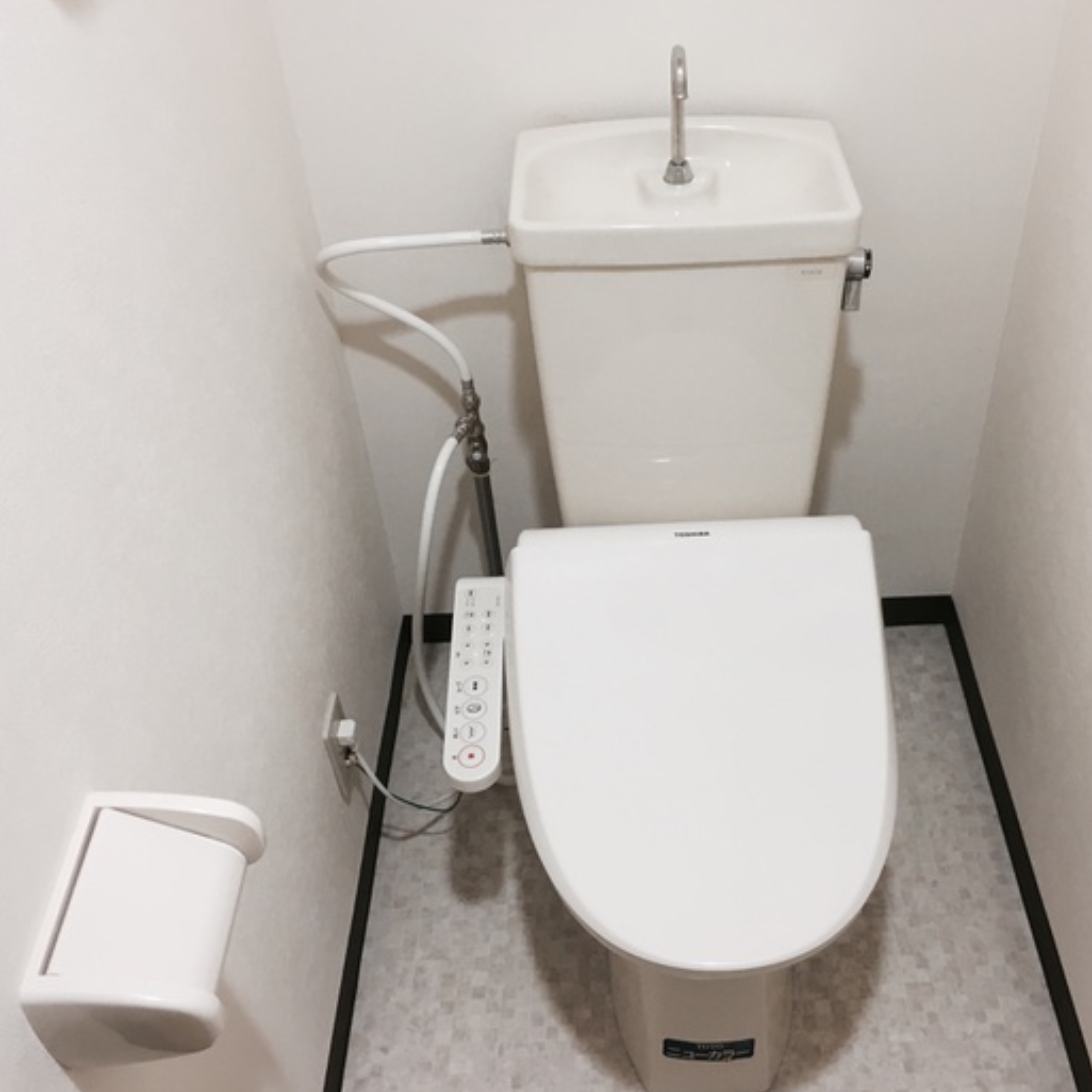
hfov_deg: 47.0
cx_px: 651
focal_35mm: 35
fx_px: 1249
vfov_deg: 47.2
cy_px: 546
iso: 80
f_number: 2.2
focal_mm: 4.15
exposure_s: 1/30
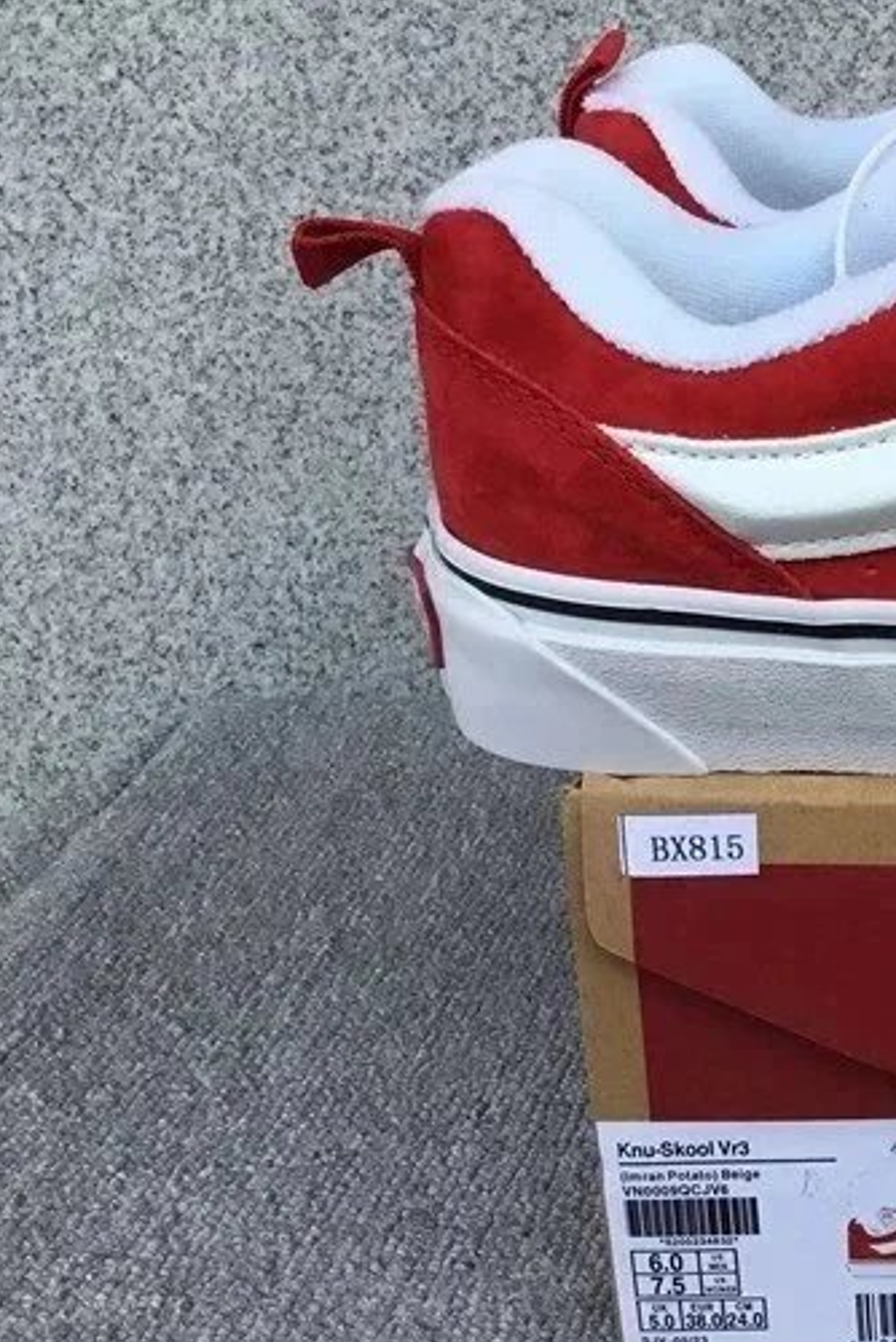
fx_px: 2162
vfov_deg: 34.5
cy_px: 646
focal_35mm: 58
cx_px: 1186
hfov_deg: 21.1
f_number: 2.4
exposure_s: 1/350
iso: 25
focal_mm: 3.3
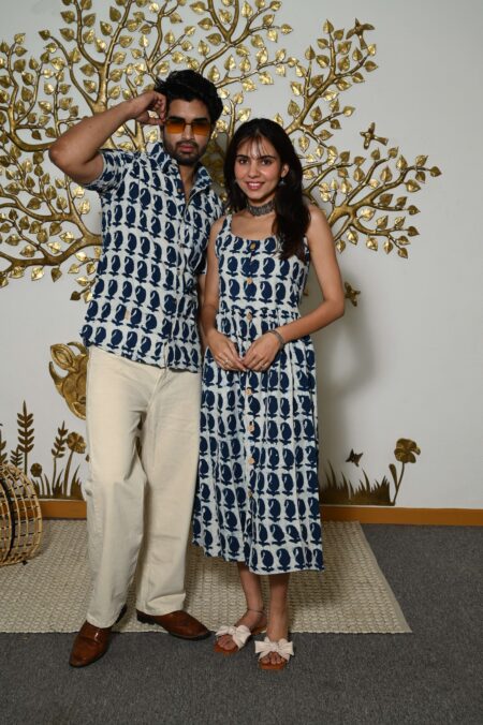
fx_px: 866
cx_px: 242
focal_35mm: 43
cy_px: 362
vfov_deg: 45.5
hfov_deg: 31.2
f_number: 6.3
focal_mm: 43
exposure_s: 1/160
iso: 400
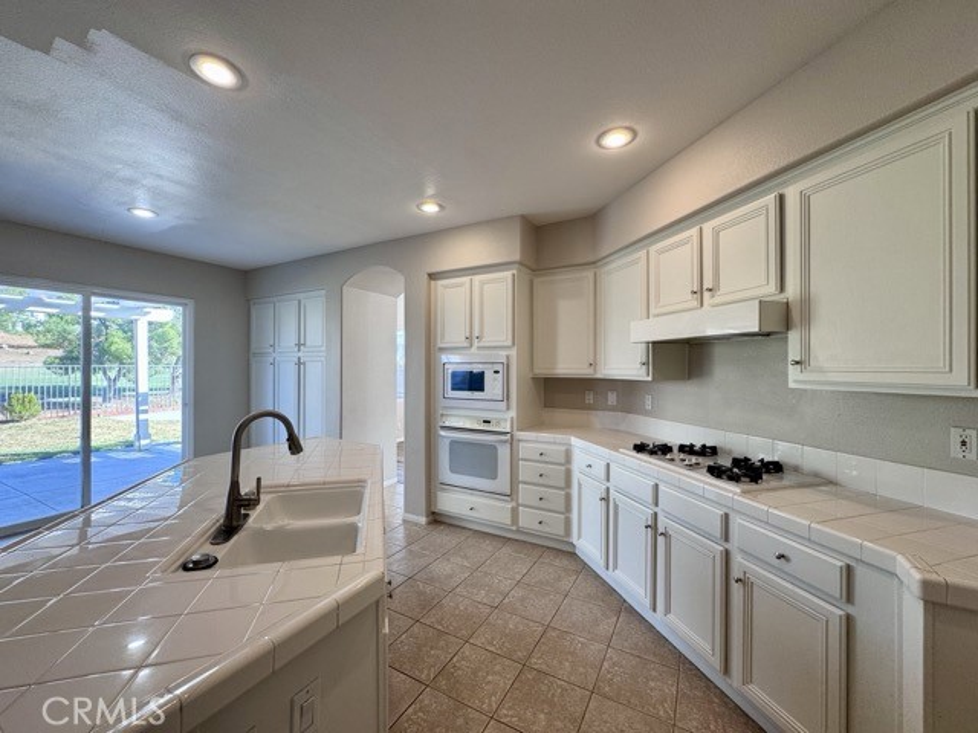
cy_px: 366
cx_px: 489
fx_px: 396
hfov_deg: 102.1
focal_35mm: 14
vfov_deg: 85.7
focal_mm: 2.22
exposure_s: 1/120
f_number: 2.2
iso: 125
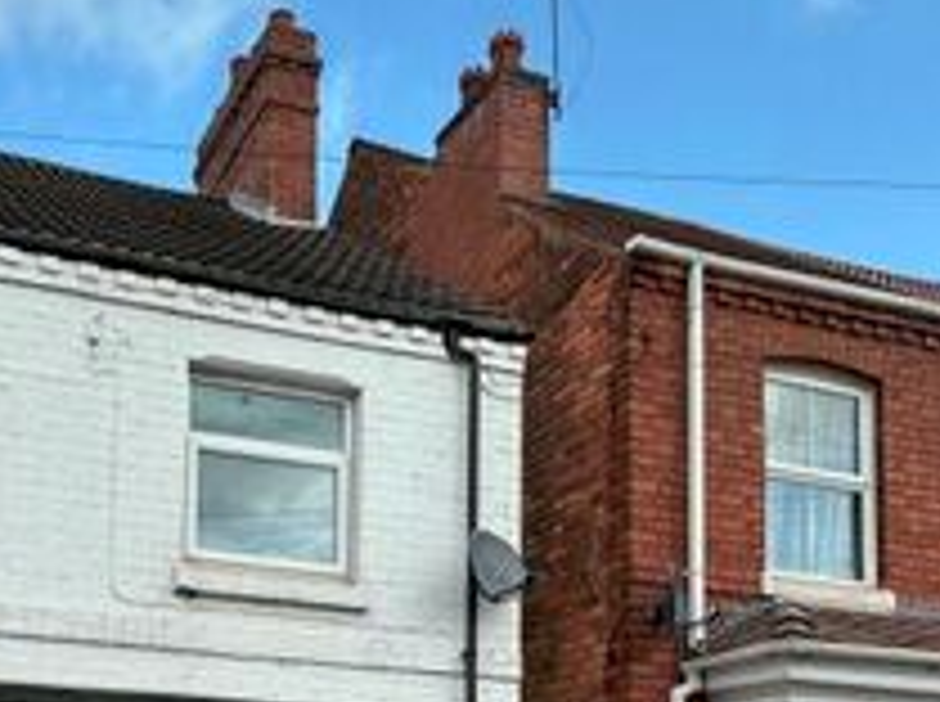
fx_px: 1274
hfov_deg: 39.4
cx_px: 234
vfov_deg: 27.9
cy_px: 785
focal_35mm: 47
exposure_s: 1/1335
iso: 40
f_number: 2.2
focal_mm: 2.22
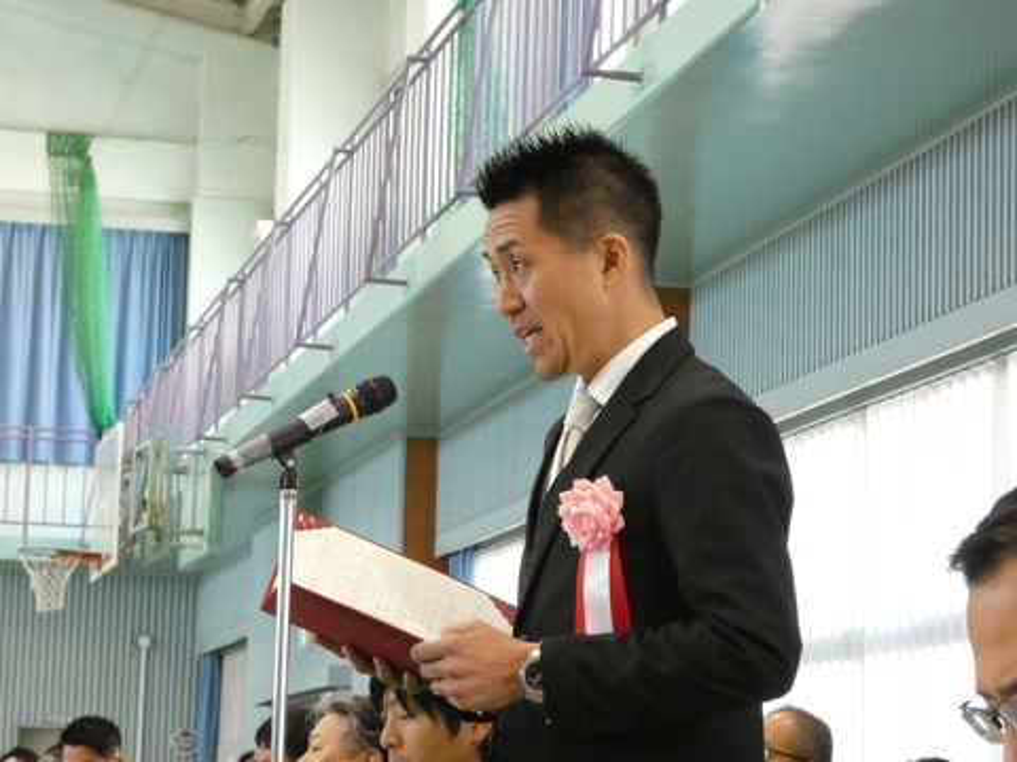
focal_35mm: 112
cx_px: 508
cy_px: 381
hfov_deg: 17.6
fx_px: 3291
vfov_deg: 13.2
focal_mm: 20.1
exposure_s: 1/80
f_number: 5
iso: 1250
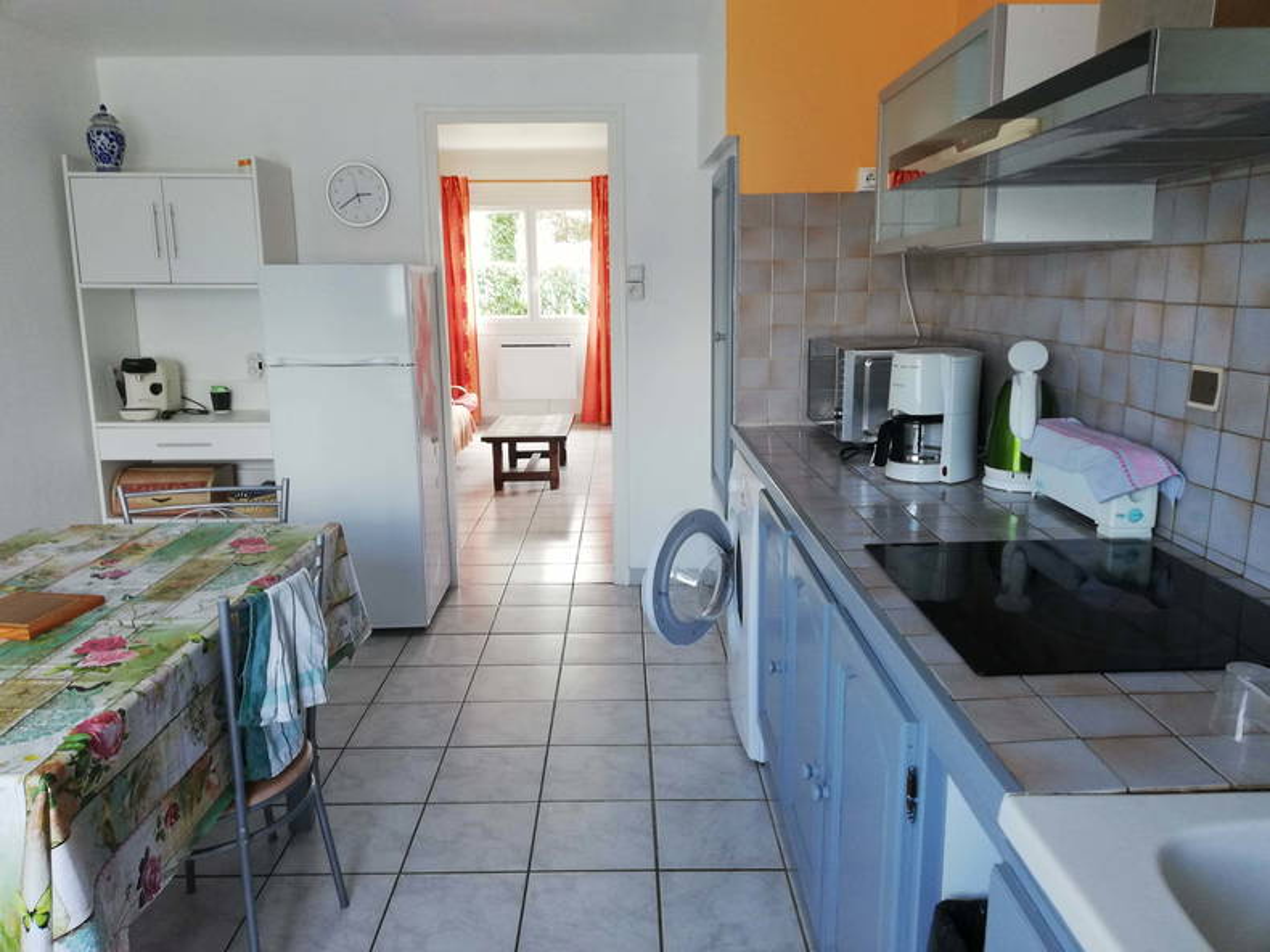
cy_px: 476
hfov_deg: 65.3
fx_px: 990
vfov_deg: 51.3
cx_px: 635
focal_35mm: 27
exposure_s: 1/33.3
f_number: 2.2
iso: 125
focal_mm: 3.81
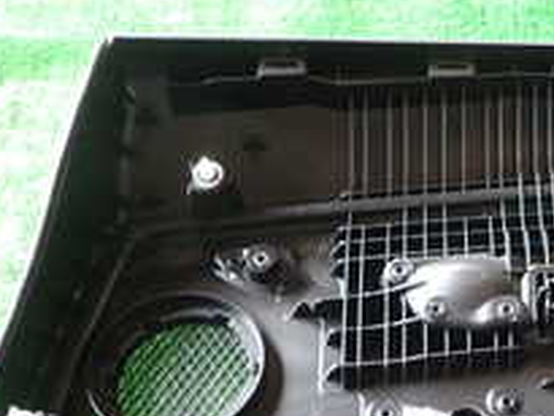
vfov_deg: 18.9
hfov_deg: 25.7
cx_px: 513
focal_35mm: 73
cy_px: 521
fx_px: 1169
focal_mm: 4.5
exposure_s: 1/30
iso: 200
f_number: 2
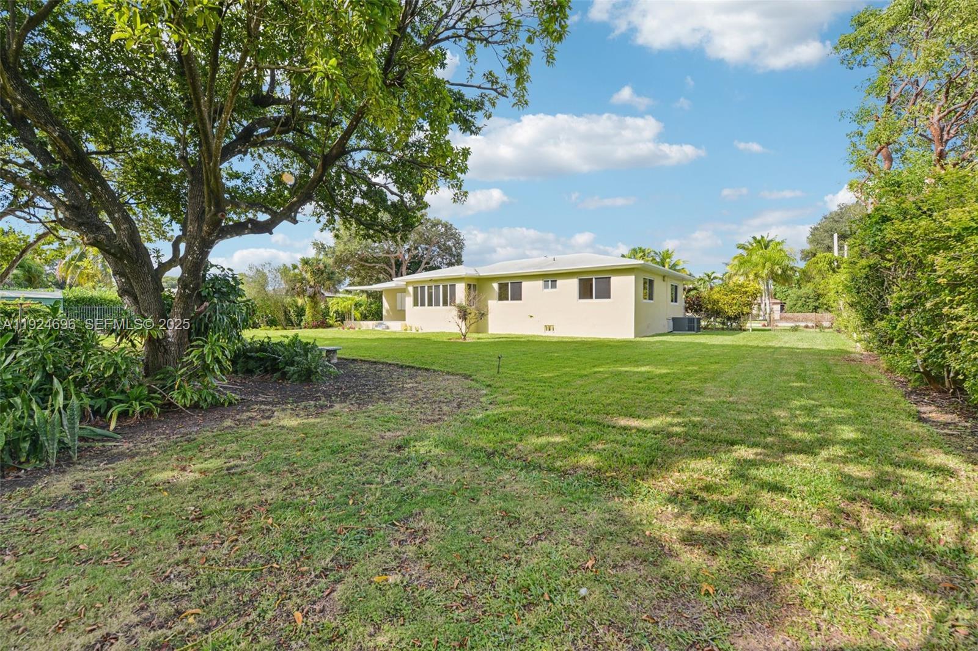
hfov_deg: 104.3
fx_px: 380
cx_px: 489
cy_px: 326
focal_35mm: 14
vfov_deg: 81.2
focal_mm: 14
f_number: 9
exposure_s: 1/80
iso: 200
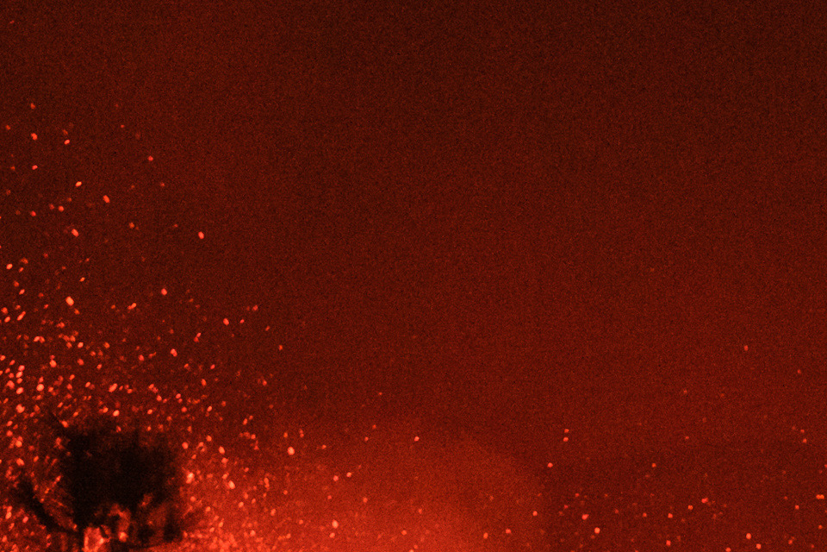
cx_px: 641
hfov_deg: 2.4
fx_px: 20099
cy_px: 620
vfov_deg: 1.6
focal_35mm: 875
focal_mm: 140
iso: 5000
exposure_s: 1/50
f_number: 2.8
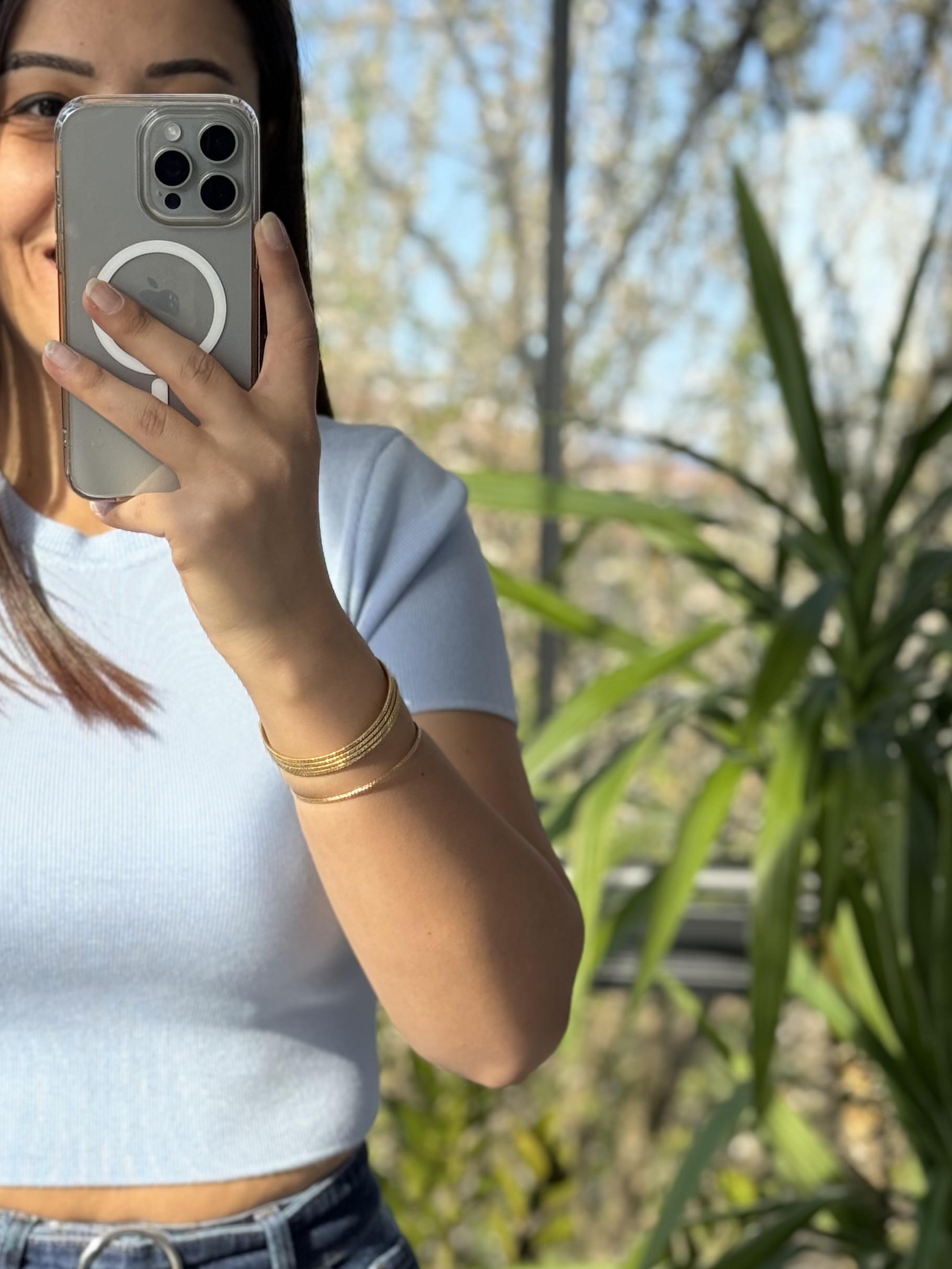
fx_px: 2934
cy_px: 835
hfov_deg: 18.3
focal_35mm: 80
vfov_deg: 24.3
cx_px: 180
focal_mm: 6.86
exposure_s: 1/514
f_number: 1.78
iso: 64
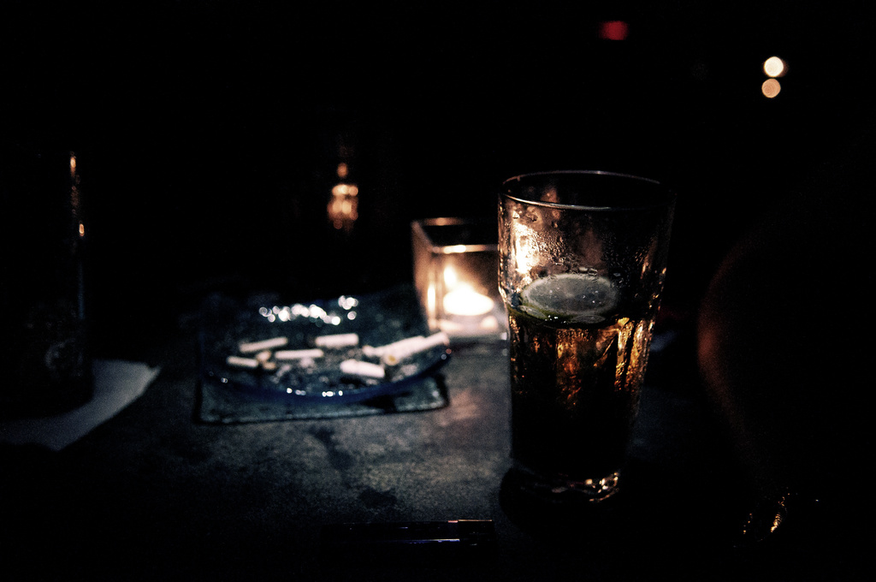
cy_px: 291
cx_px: 438
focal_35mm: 42
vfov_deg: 31.8
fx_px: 1021
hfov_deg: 46.5
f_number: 2.8
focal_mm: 28
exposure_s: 1/60
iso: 6400
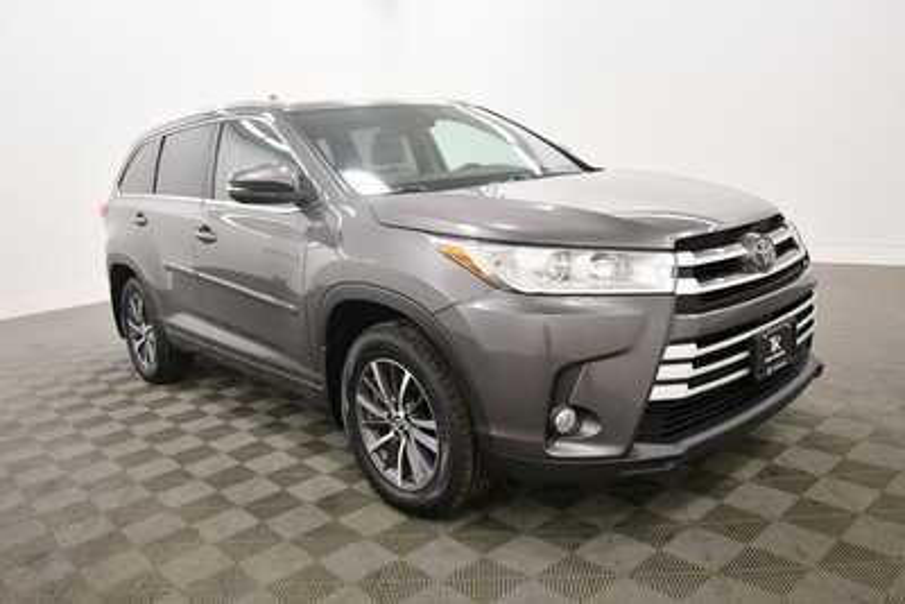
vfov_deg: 48.0
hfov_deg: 67.4
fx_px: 679
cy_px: 302
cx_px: 452
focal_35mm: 27
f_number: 5.6
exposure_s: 1/125
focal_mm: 18
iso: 1250
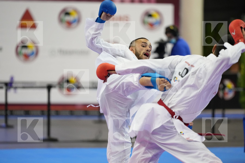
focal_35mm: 200
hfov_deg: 10.3
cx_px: 122
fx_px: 1361
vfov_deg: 6.9
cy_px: 82
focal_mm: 200
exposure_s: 1/1000
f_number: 2.8
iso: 2500
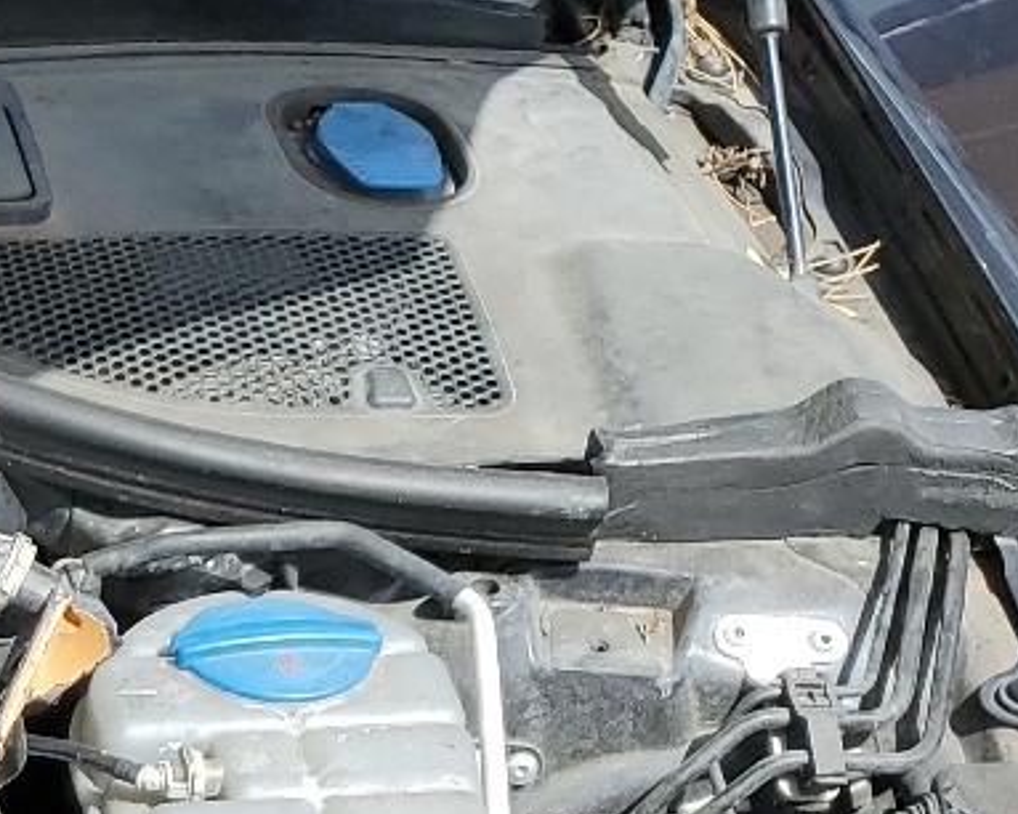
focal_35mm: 106
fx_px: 3192
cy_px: 912
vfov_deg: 14.2
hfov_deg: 16.3
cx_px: -587
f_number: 1.5
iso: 50
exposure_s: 1/1429
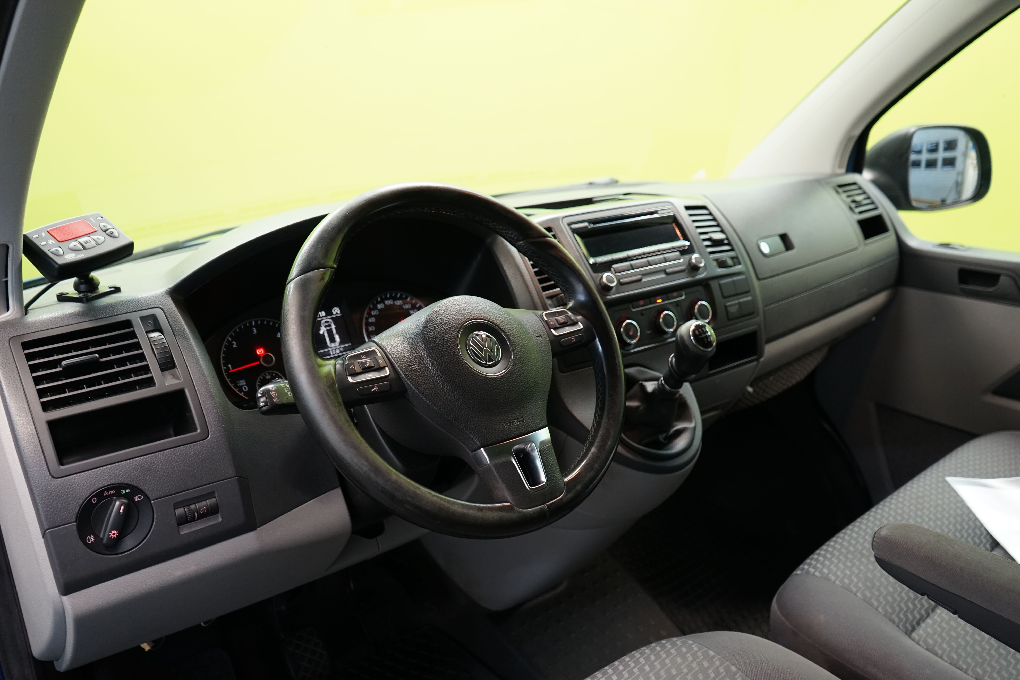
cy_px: 340
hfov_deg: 63.7
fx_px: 822
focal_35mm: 29
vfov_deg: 45.0
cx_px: 510
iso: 1000
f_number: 4.5
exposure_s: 1/20
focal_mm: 29
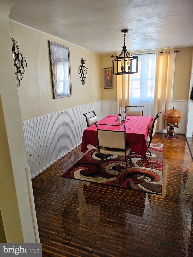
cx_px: 96
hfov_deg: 56.8
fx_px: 178
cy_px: 128
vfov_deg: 71.6
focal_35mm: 24
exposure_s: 1/120
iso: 640
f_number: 1.8
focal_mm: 5
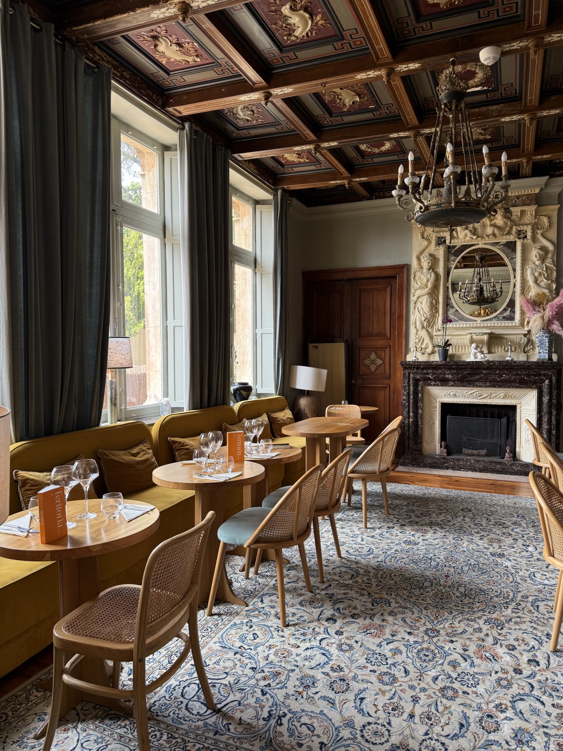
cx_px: 282
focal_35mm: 24
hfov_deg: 56.8
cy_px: 376
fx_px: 520
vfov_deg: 71.6
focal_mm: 6.76
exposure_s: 1/185
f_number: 1.78
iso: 125
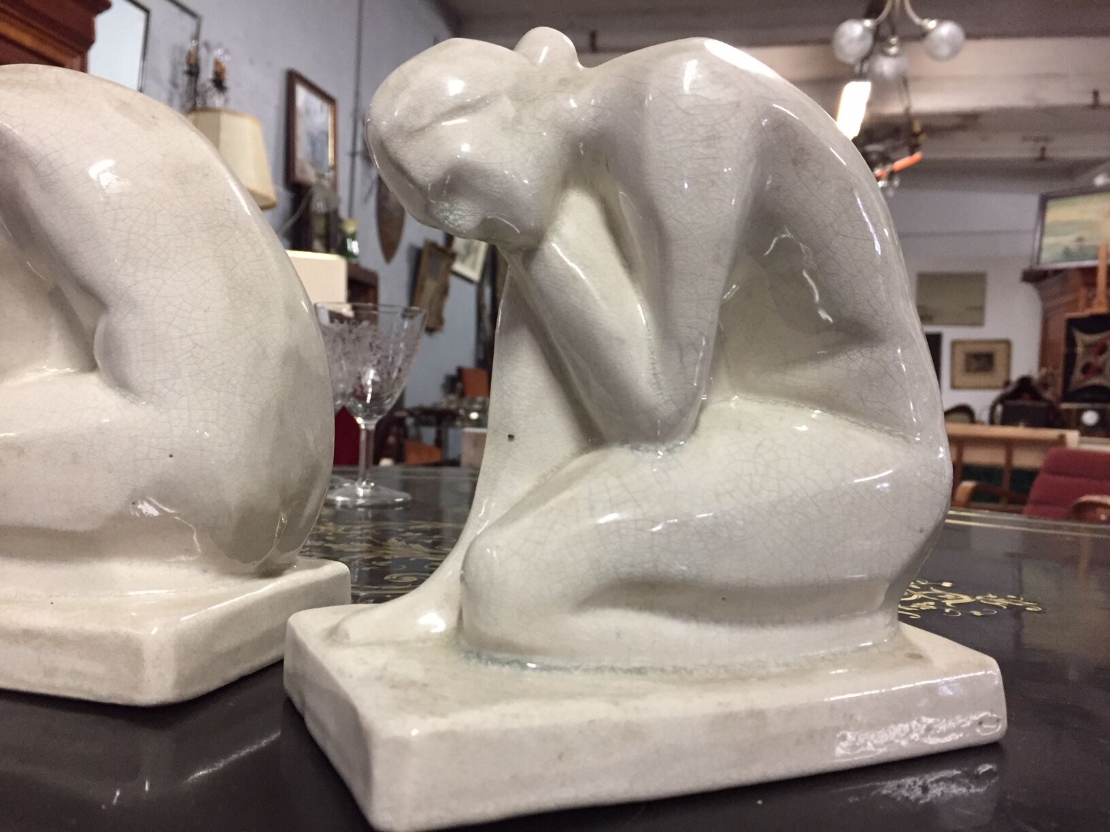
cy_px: 416
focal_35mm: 29
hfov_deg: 61.7
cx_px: 555
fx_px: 930
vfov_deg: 48.2
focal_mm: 4.15
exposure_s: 1/20
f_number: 2.2
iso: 250
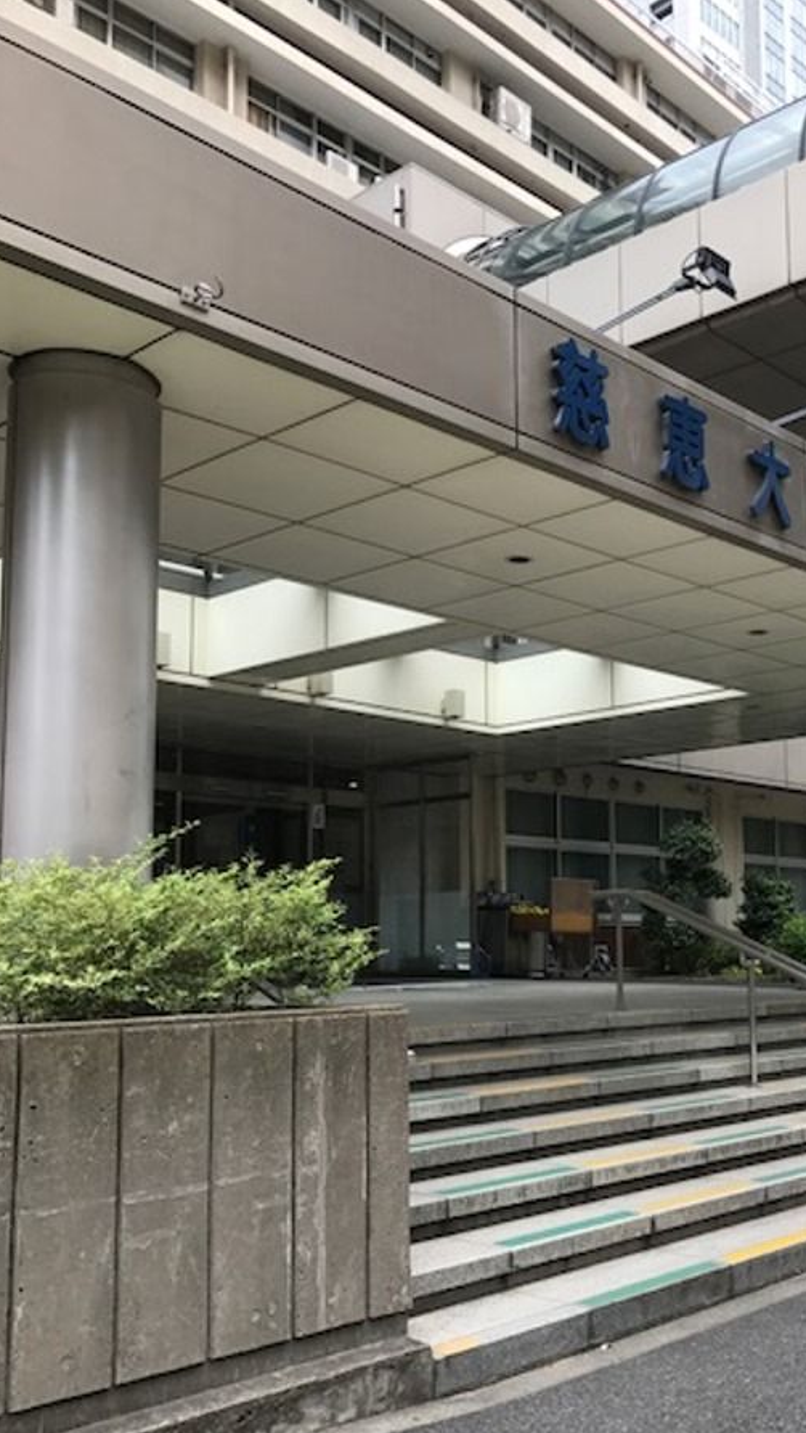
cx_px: 557
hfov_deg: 33.3
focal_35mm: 35
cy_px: 816
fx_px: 1329
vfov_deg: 56.4
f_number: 1.8
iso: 20
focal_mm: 3.99
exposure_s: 1/517
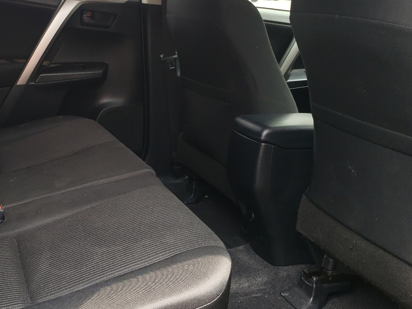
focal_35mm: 47
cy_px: 85
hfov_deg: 38.9
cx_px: 85
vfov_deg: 30.5
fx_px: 559
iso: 50
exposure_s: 1/161
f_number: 1.5
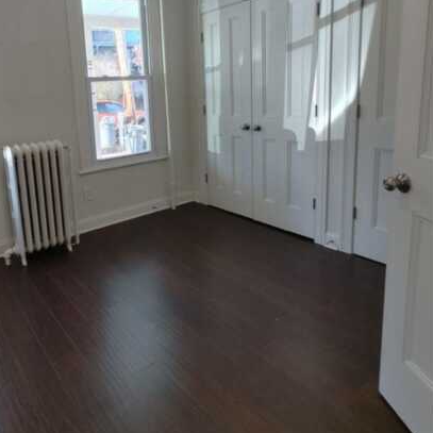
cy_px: 150
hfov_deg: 60.8
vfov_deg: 61.6
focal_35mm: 25
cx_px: 131
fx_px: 354
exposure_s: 1/40
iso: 50
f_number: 1.9
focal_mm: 1.78
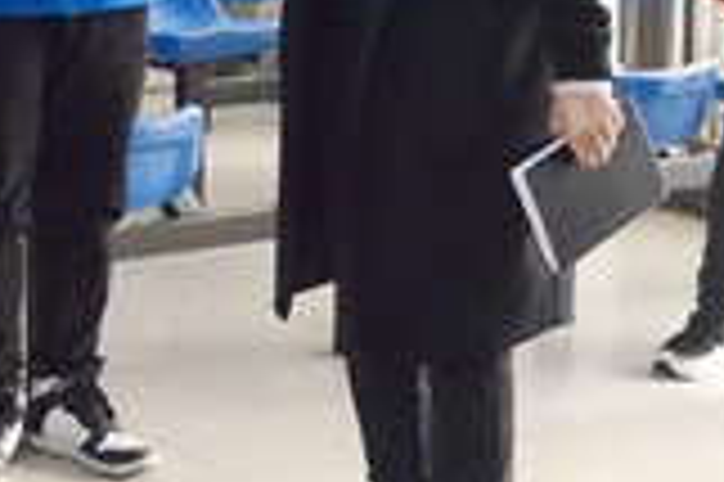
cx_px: -594
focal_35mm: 134
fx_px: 2692
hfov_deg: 13.6
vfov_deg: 10.0
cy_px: -196
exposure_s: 1/125
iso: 3200
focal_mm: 24
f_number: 3.8
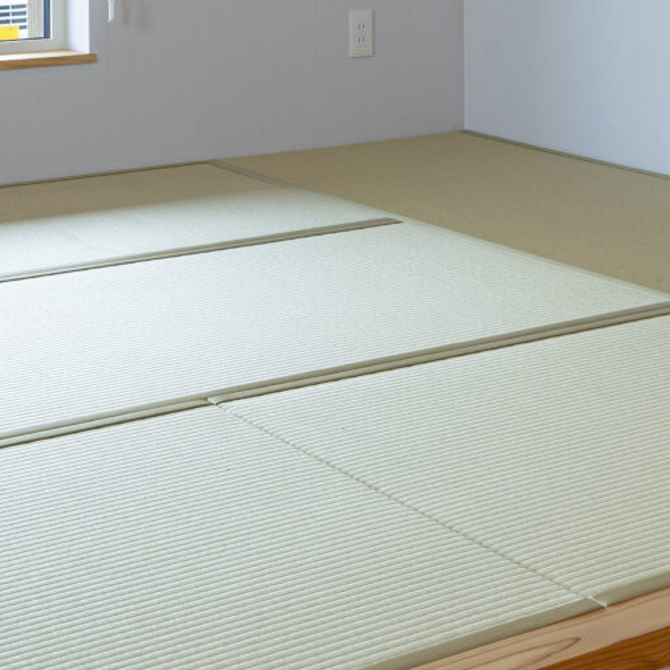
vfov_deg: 19.0
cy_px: -144
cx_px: 482
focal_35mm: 86
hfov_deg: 20.1
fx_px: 1883
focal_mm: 20
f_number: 8
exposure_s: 1/6
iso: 100
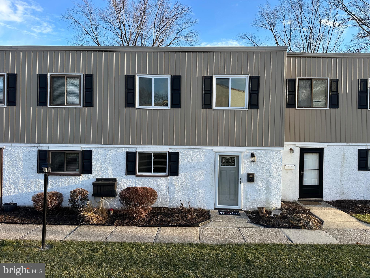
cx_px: 185
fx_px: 257
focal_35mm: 24
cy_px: 139
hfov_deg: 71.6
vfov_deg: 56.8
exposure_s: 1/962
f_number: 1.78
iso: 80
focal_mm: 6.86
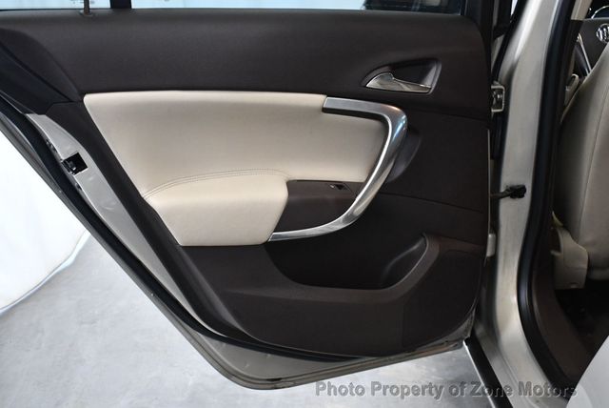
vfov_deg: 30.6
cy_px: 204
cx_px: 304
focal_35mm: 44
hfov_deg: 44.5
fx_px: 745
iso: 2200
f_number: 3.8
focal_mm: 22
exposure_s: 1/125
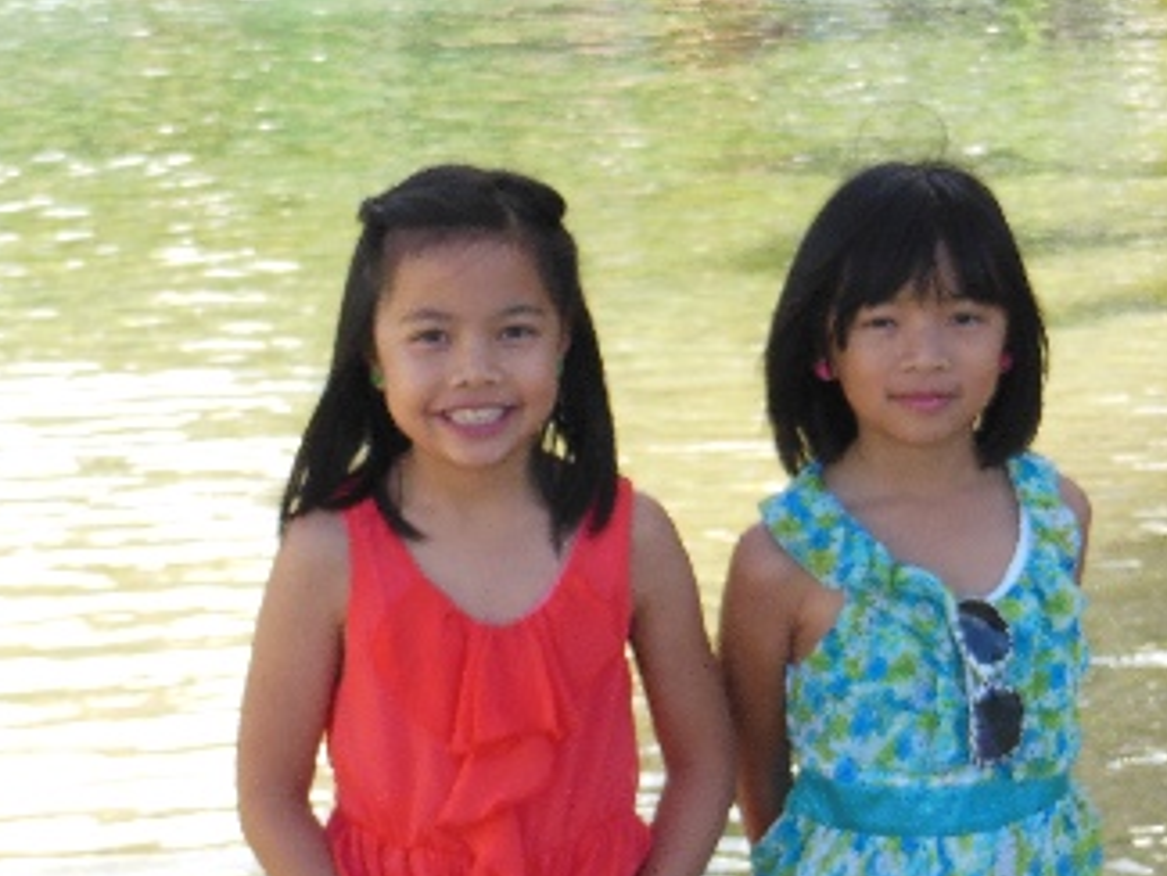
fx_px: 6172
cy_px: 671
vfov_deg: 8.1
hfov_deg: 10.8
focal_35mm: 183
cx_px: 664
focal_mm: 16.5
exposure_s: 1/250
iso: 250
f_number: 5.6
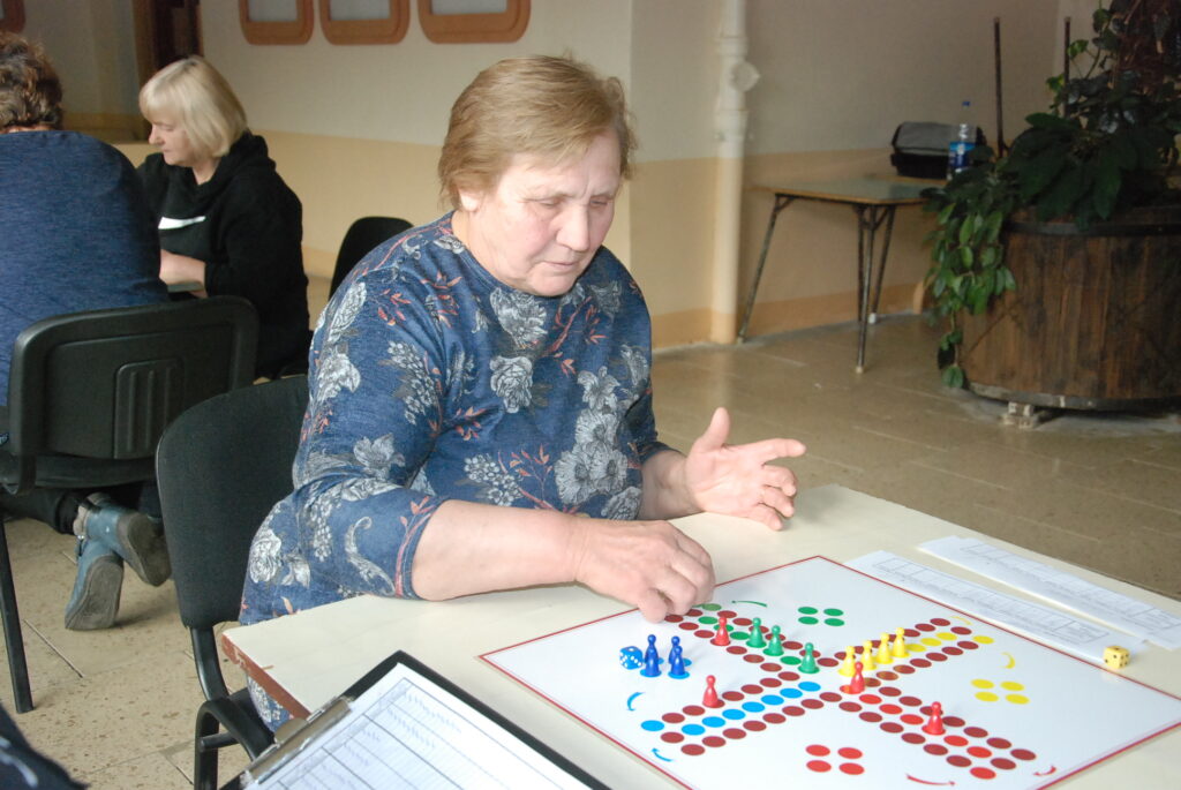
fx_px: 1379
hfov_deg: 46.4
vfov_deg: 32.0
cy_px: 395
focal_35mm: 42
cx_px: 590
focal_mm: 28
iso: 1600
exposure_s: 1/200
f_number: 5.6
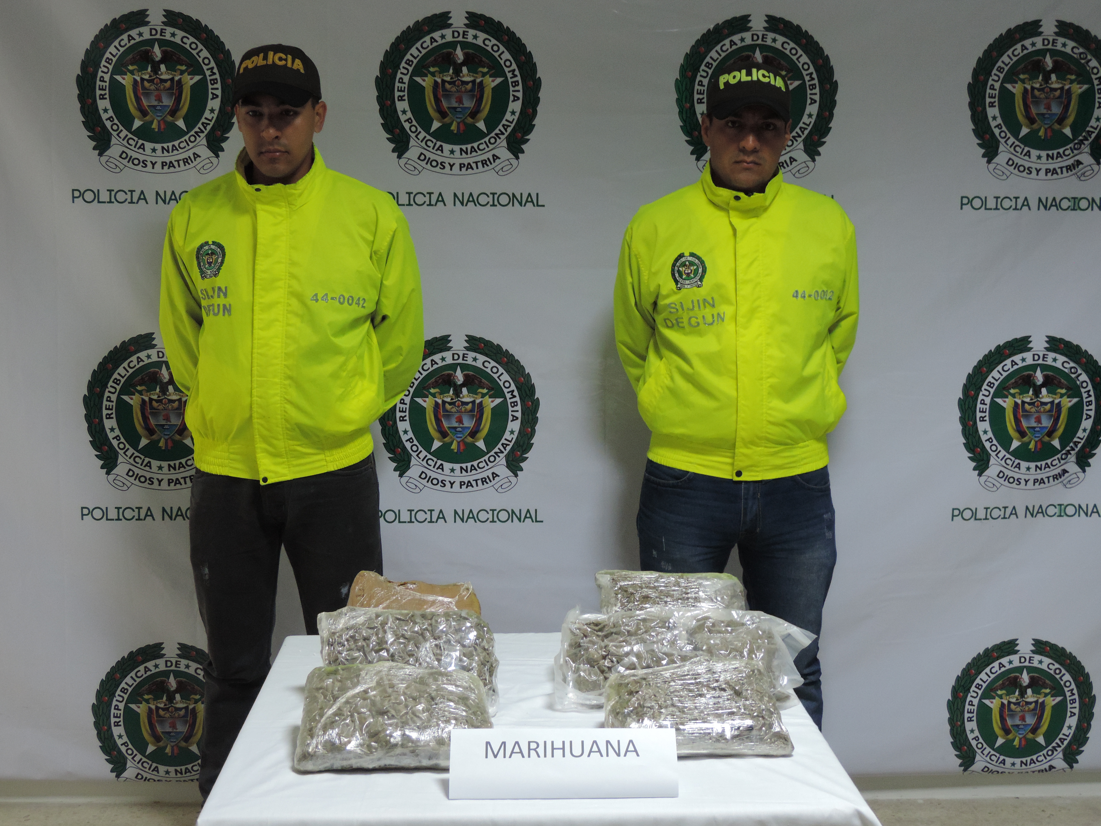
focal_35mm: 47
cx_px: 550
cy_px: 413
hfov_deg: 40.4
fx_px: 1495
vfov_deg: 30.9
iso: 400
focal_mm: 8.3
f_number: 3.5
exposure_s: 1/13
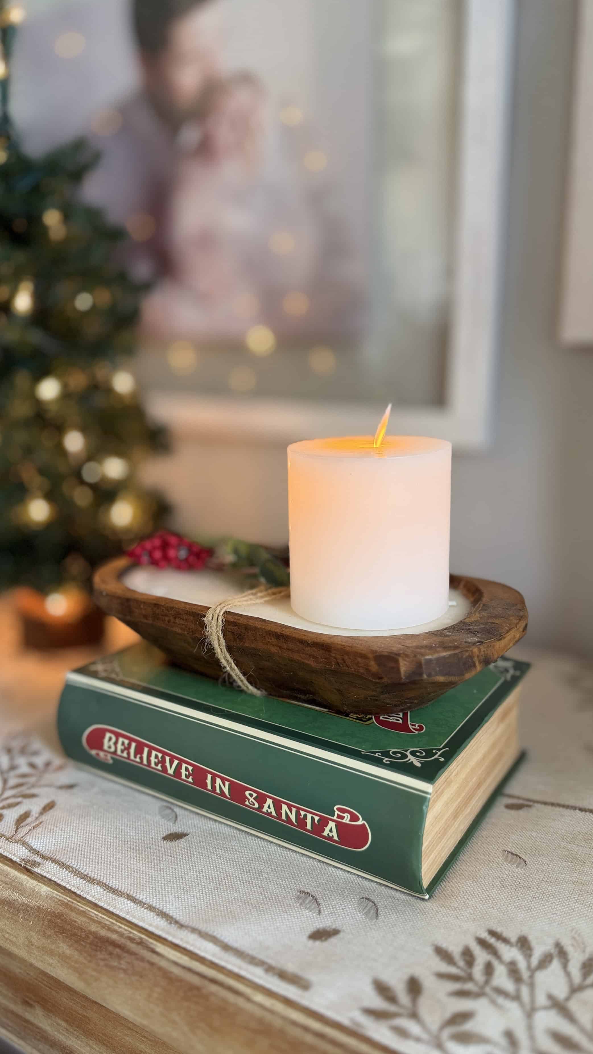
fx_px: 755
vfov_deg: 69.9
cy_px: 529
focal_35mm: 27
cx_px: 276
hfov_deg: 42.9
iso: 160
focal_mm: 6.8
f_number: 1.8
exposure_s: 1/60
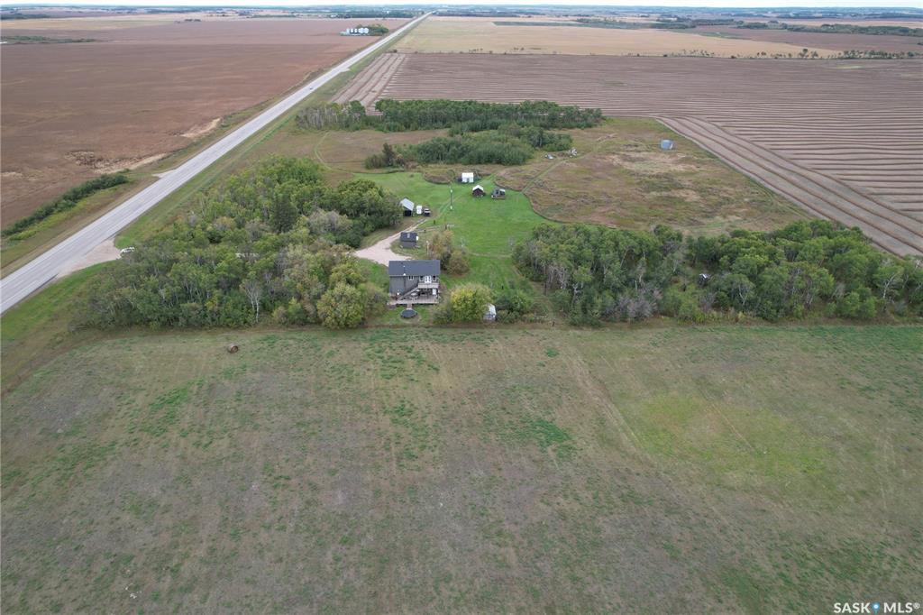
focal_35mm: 22
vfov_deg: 57.2
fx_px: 564
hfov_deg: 78.6
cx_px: 462
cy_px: 308
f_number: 2.8
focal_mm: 8.38
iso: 100
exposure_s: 1/240
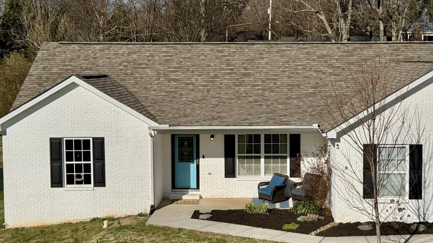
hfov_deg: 30.4
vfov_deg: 17.5
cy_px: 120
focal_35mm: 69
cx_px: 275
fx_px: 792
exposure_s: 1/10526
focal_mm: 6.76
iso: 64
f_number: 1.78
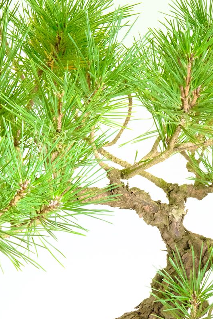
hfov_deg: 5.7
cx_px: 155
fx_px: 2147
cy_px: 252
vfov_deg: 8.5
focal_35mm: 242
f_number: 18
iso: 2500
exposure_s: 1/30
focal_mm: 99.8
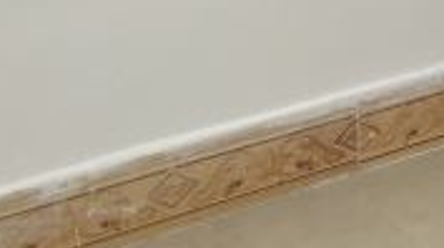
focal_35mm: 148
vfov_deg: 7.4
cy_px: -423
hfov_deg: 13.7
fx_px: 1740
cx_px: 670
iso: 248
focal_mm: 4.35
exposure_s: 1/50
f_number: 1.79
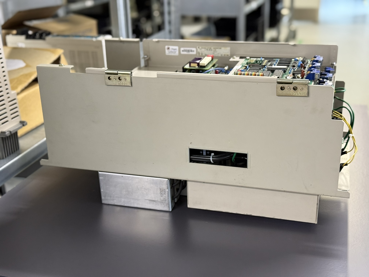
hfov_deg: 39.7
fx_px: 512
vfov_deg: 30.3
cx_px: 184
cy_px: 138
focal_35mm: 48
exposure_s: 1/33
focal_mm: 6.76
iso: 200
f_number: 1.78
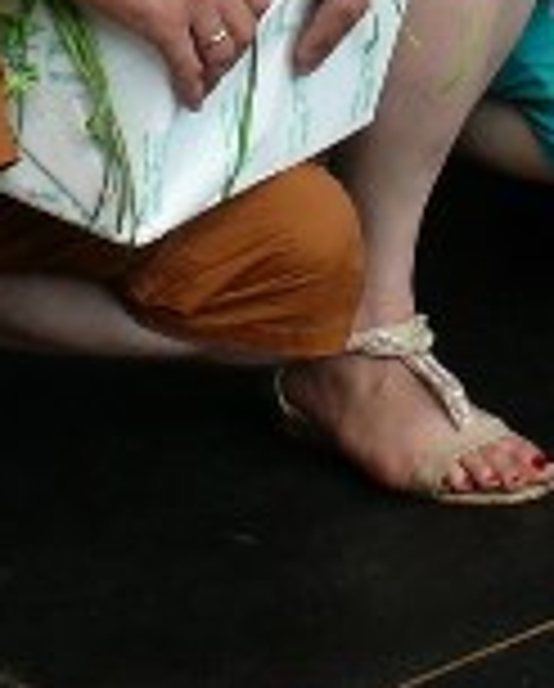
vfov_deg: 7.8
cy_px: -1003
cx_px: 631
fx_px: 4659
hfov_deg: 6.8
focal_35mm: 228
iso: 100
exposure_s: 1/125
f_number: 4
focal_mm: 7.4
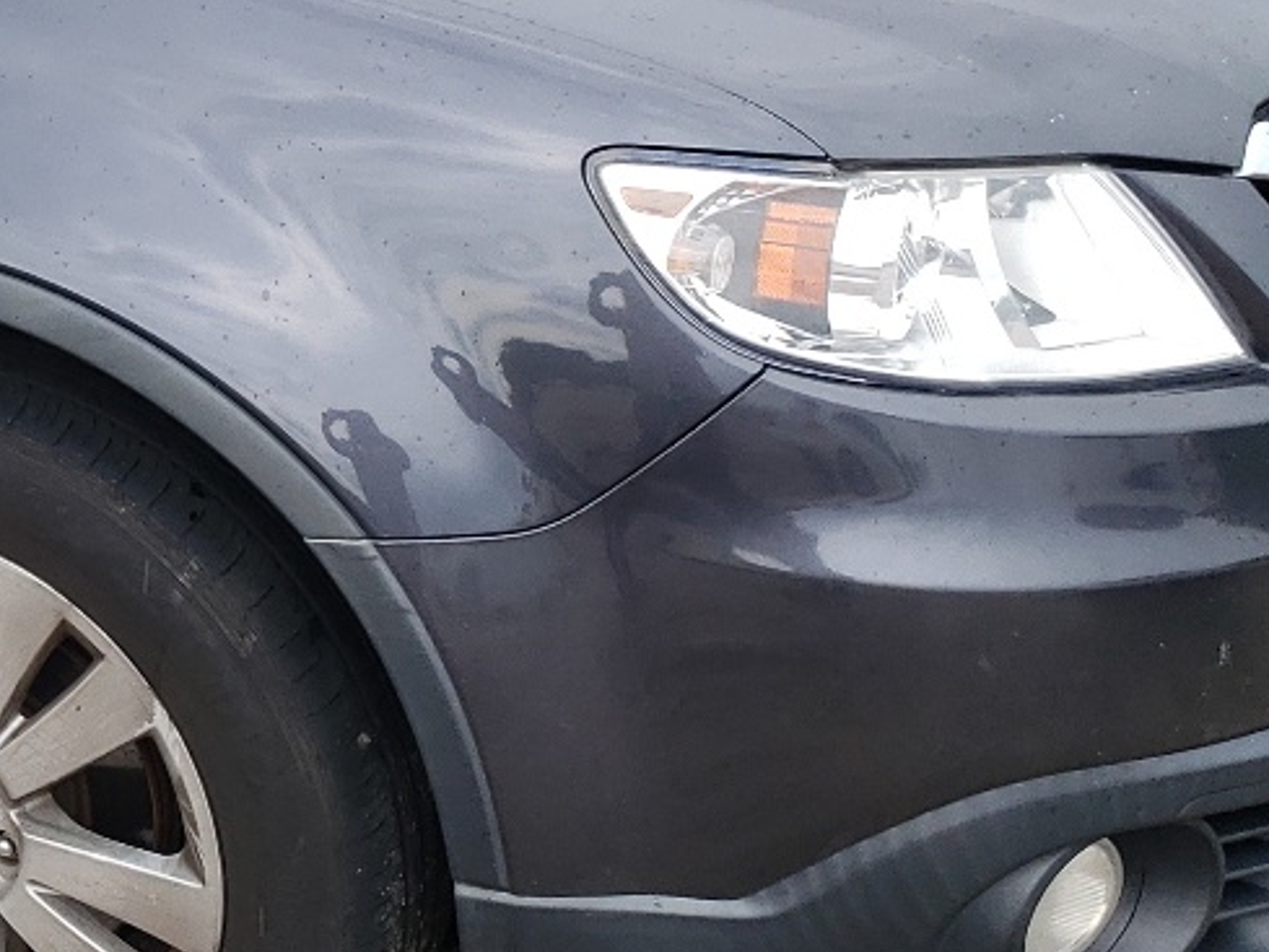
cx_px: -387
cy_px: 213
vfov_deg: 17.3
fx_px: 3117
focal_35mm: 85
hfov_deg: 20.9
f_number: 1.5
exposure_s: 1/278
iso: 50
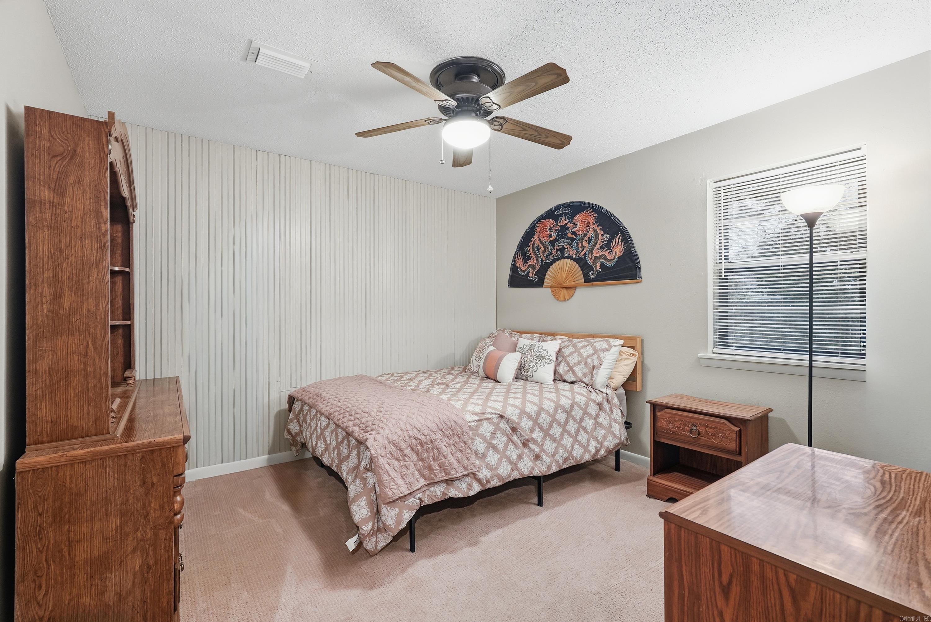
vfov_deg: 73.8
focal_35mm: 16
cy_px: 311
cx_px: 466
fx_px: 414
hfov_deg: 96.7
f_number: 9
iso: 250
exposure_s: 1/13
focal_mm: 16
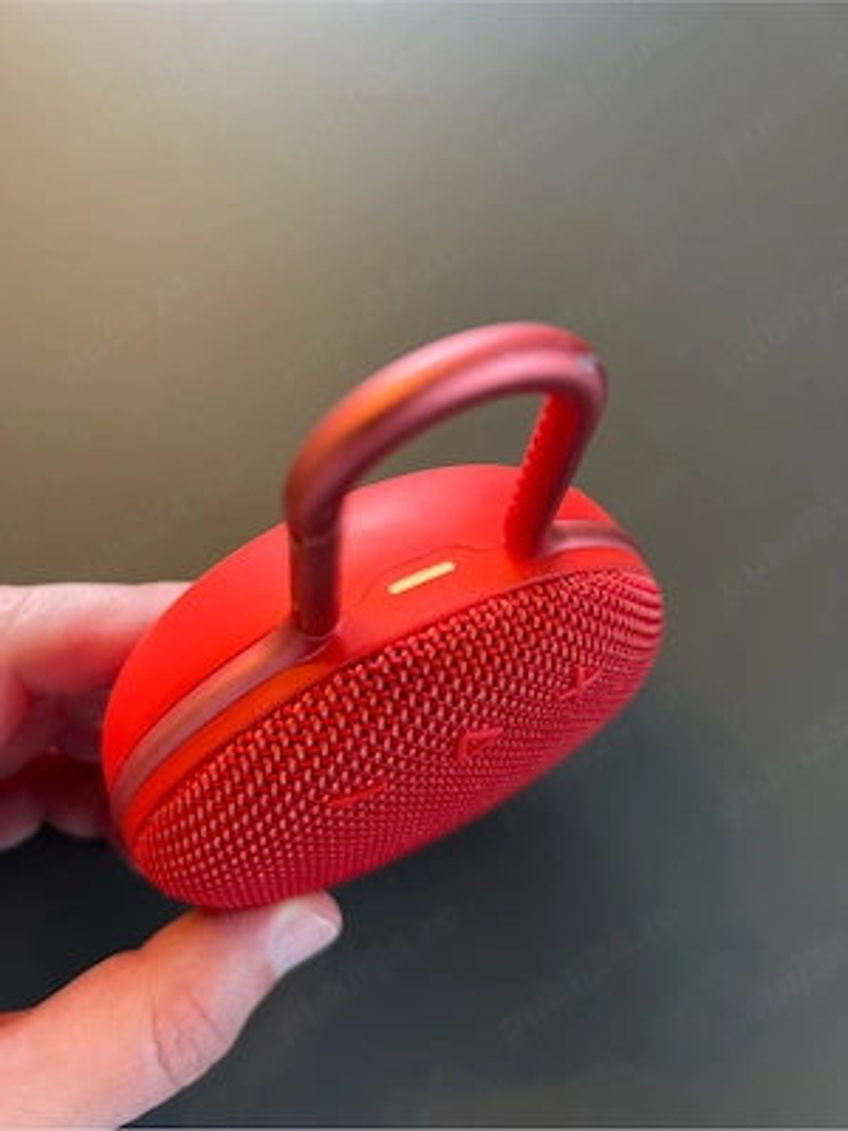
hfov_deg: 53.1
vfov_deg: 67.3
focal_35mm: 26
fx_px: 849
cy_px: 566
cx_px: 424
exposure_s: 1/50
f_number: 1.5
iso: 100
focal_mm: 5.7
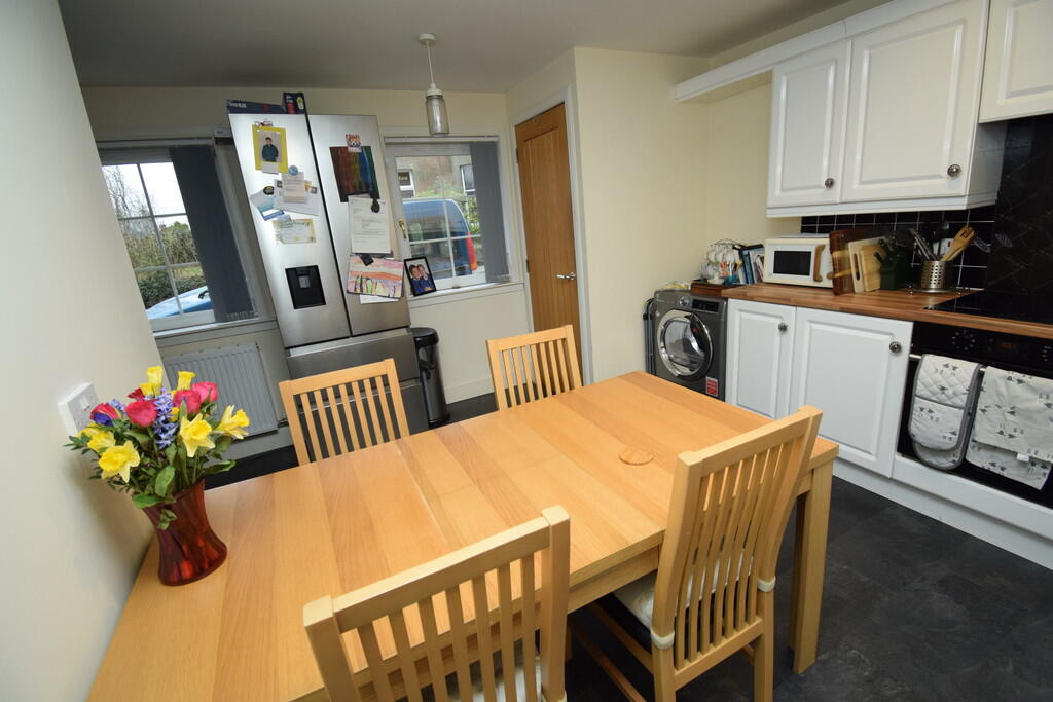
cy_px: 351
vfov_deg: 77.3
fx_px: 439
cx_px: 526
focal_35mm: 15
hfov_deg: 100.4
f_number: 4.5
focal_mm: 10
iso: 900
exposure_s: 1/60
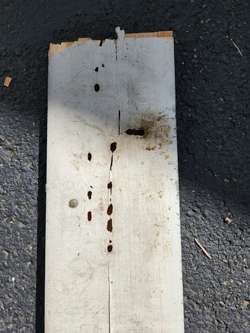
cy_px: 166
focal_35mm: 23
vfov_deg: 73.9
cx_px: 125
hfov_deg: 58.9
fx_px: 221
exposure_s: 1/2198
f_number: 1.8
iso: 20
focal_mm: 5.4
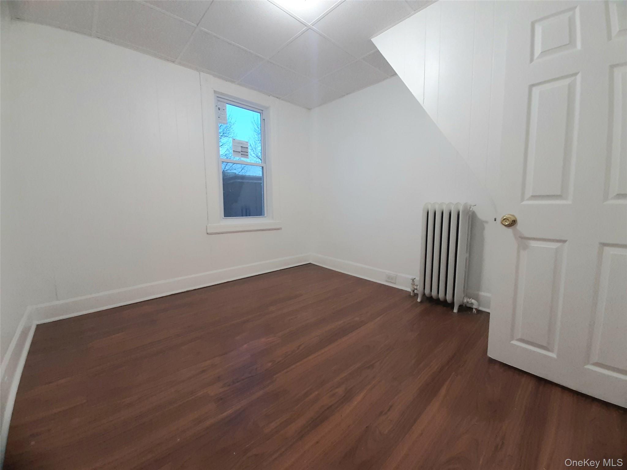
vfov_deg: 89.9
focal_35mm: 13
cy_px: 235
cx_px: 314
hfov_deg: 106.2
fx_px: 235
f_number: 2.2
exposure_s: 1/40
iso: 125
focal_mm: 1.42
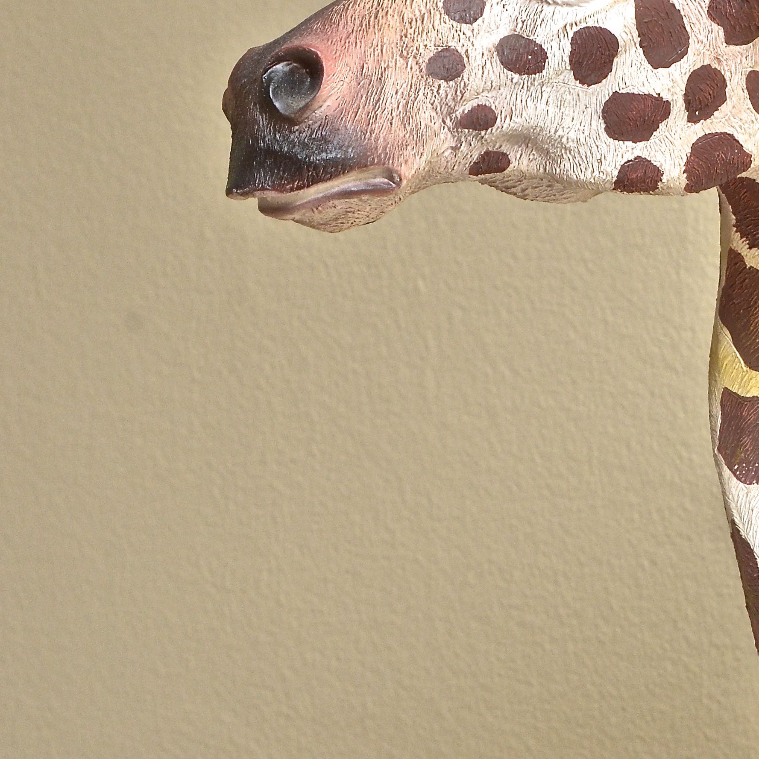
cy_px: 608
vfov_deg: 7.1
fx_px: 6127
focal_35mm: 247
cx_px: 630
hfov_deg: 7.1
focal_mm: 70
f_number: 13
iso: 800
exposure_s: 1/125
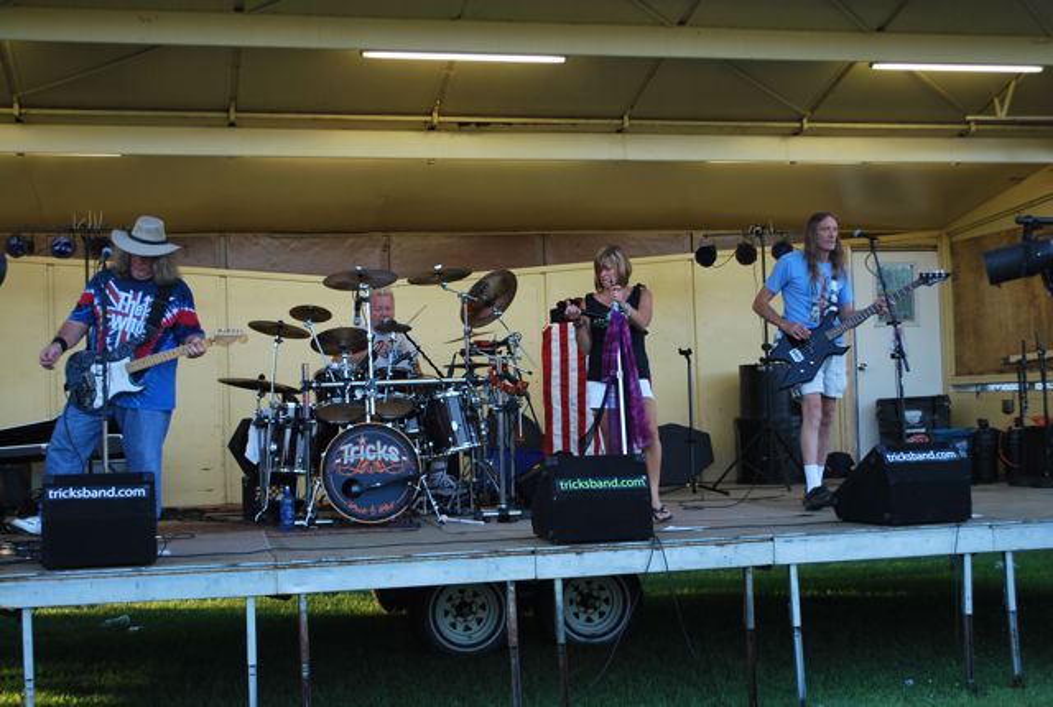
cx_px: 526
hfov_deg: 41.0
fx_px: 1407
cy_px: 354
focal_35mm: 48
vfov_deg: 28.2
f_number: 5
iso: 200
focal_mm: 32
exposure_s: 1/80
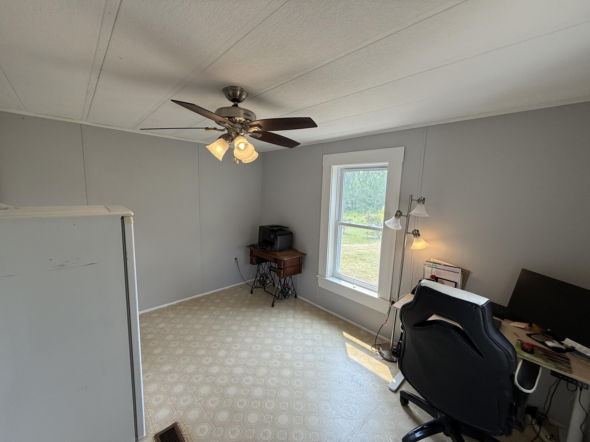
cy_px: 221
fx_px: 239
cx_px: 295
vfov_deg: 85.7
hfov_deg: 102.1
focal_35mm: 14
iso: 64
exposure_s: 1/120
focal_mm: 2.22
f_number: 2.2
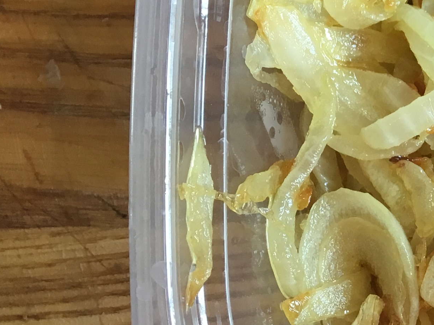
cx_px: 708
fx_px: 1191
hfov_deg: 17.8
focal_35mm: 95
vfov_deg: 15.6
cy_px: 168
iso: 64
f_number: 2.2
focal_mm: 4.15
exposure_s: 1/30
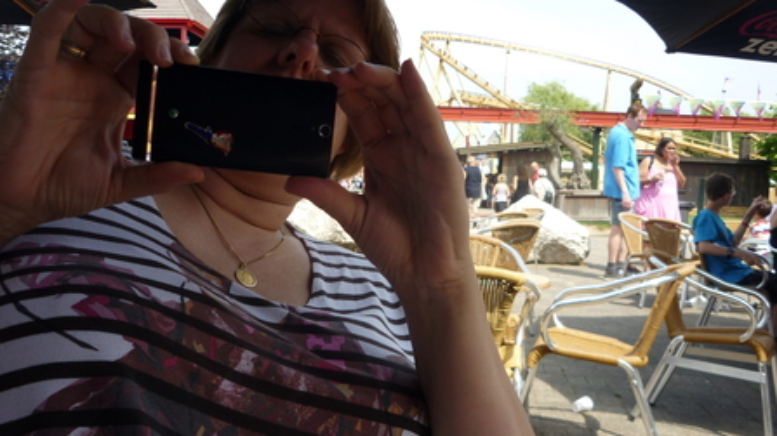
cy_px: 261
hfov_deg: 54.0
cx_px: 384
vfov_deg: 31.9
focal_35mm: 37
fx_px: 762
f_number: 2.8
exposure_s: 1/500
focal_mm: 5.5
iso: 80
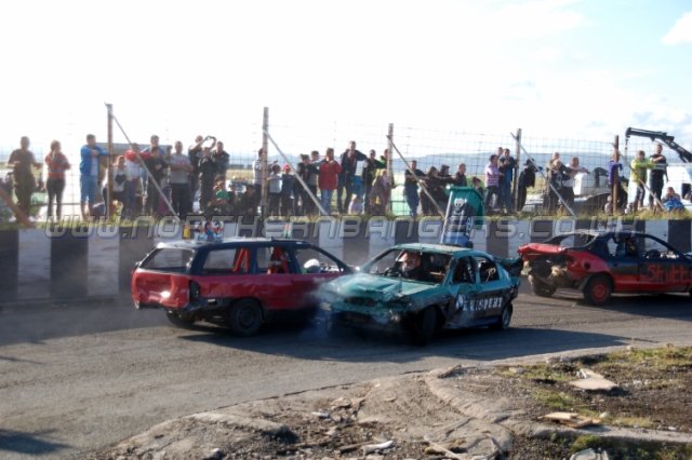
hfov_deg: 29.3
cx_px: 346
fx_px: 1326
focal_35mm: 69
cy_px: 230
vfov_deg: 19.7
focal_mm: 46
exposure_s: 1/800
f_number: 5
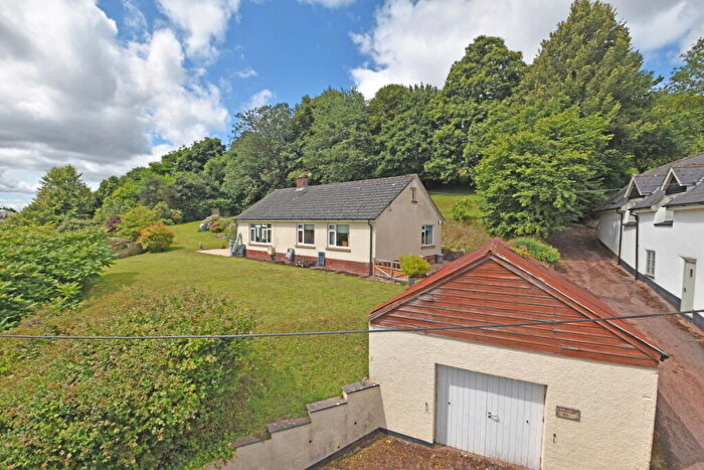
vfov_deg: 77.4
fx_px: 293
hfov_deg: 100.4
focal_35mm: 15
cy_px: 235
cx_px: 352
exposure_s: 1/200
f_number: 10
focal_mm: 10
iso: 100
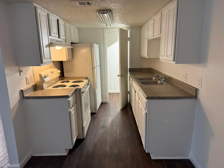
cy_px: 84
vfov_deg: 56.8
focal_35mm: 24
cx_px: 112
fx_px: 155
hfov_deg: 71.6
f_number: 1.78
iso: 400
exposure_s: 1/60
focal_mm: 6.76
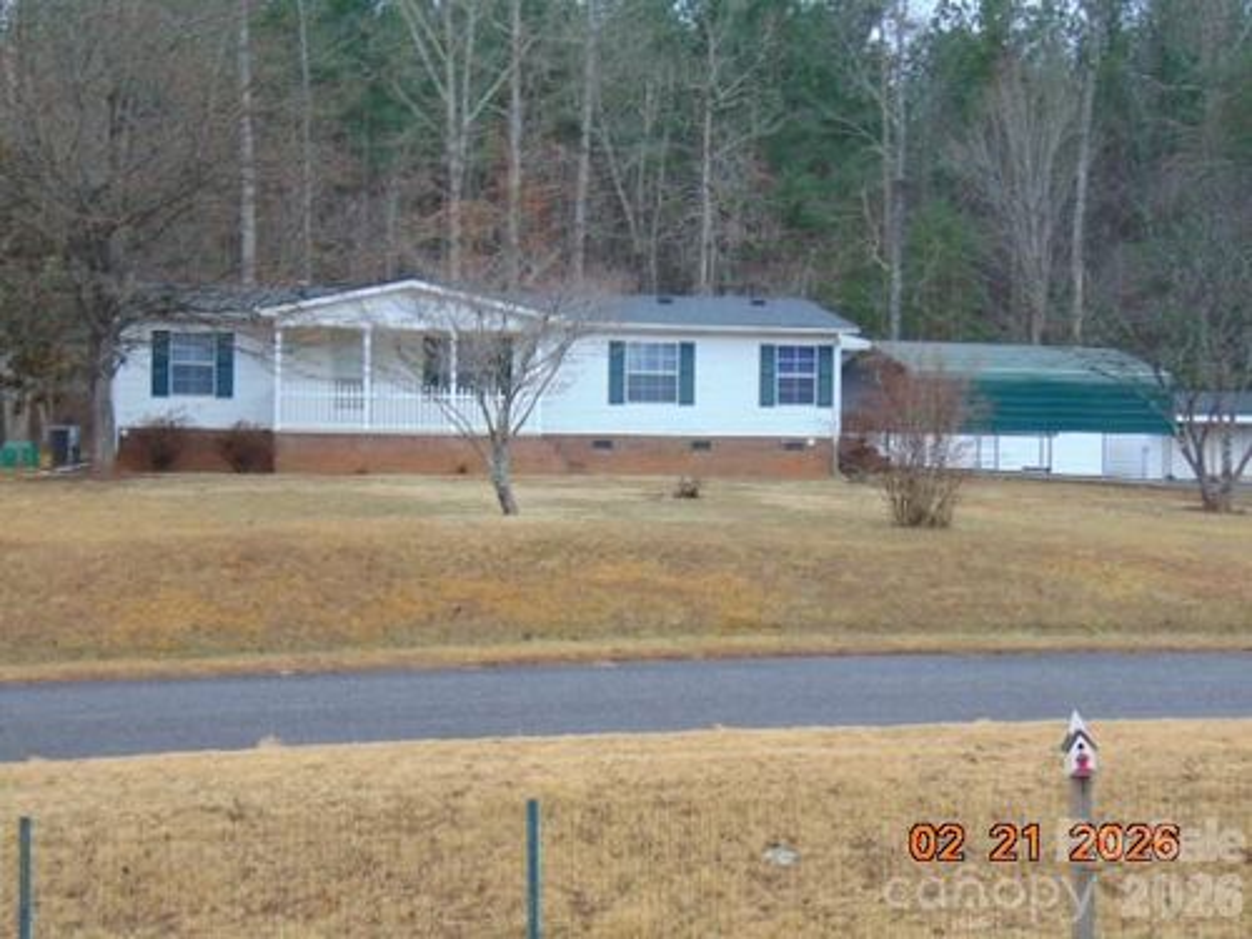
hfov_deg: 32.2
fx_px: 2170
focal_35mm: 60
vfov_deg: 24.4
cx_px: 626
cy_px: 470
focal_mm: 10.8
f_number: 3.6
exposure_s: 1/60
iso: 80
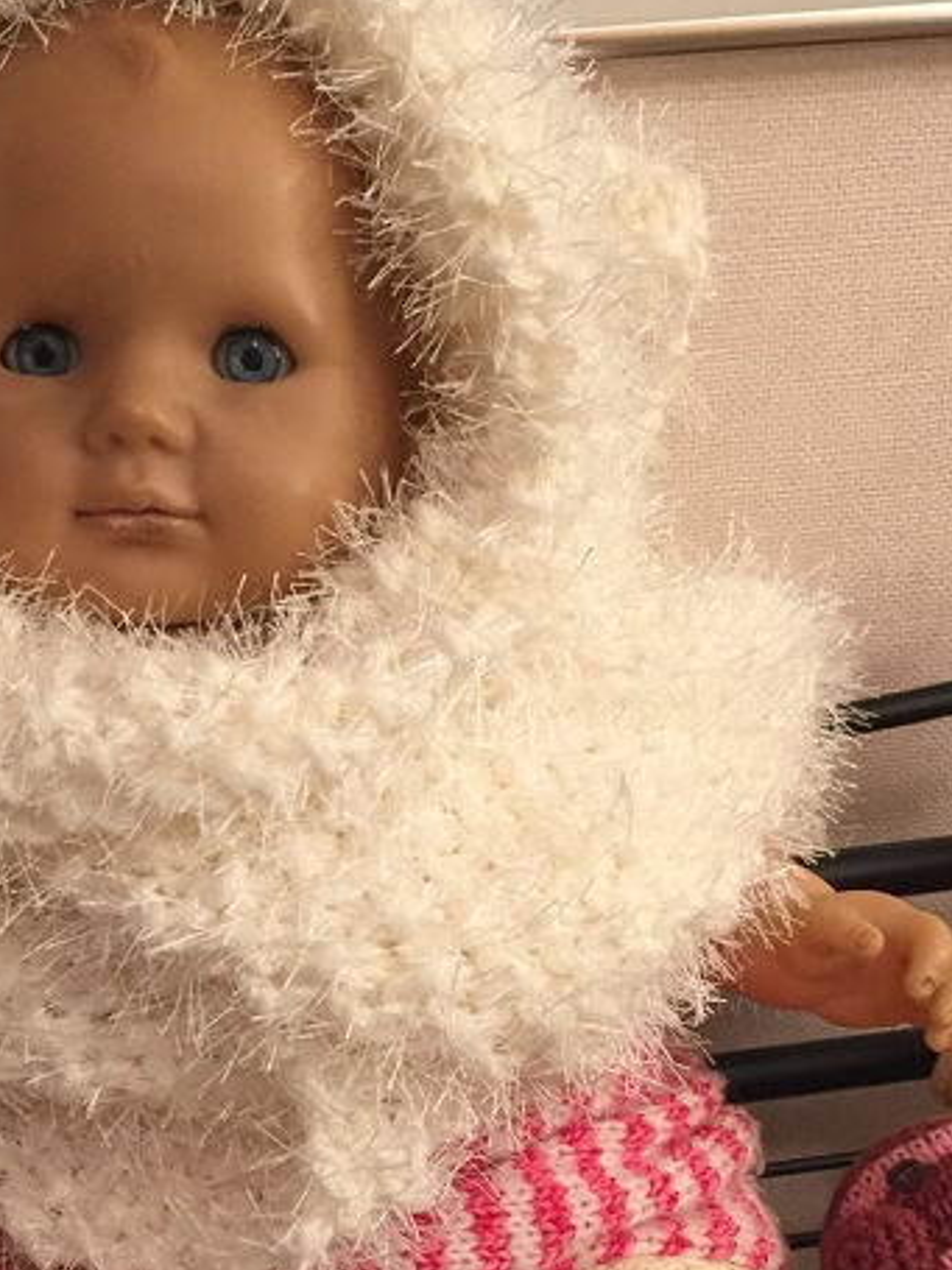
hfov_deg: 28.3
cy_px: 790
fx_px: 1871
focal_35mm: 51
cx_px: 276
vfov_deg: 37.3
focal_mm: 4.15
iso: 200
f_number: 2.2
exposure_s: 1/33
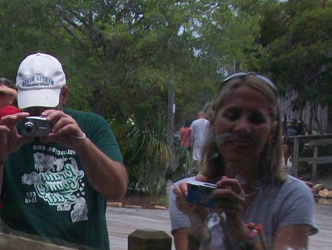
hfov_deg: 18.0
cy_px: 356
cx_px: -7
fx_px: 1017
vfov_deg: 13.3
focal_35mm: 106
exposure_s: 1/125
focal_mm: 6
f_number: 2.7
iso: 64
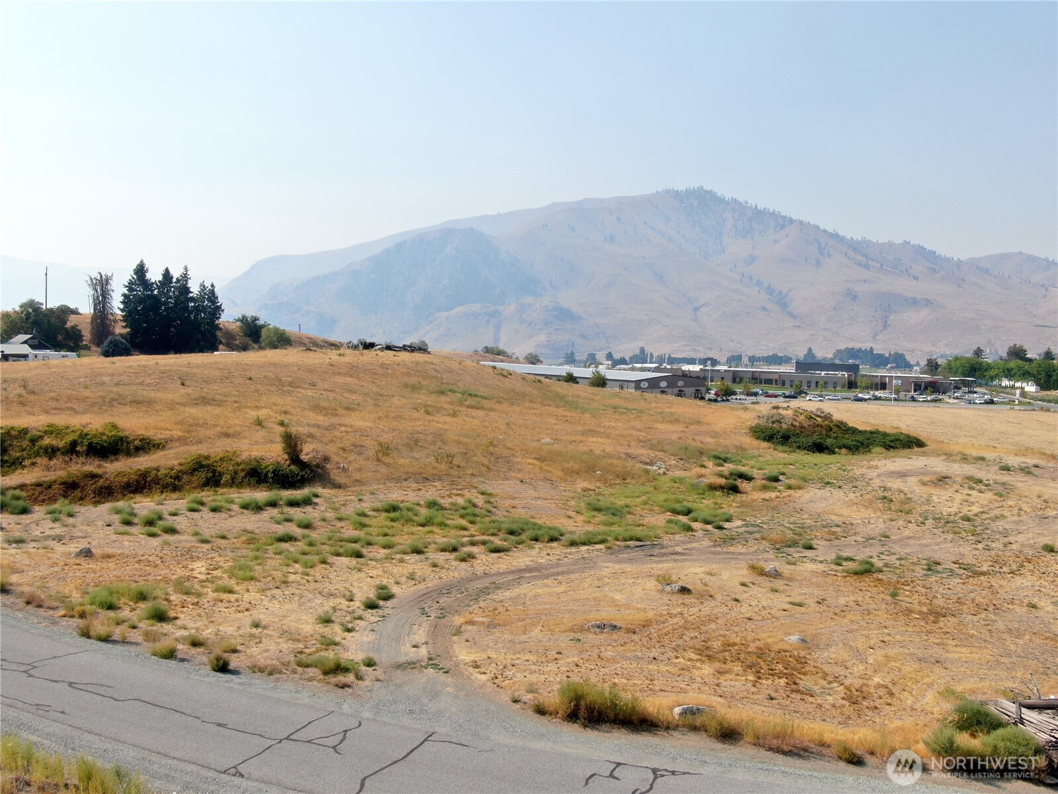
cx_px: 529
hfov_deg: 55.4
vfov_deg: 42.9
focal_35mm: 33
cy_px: 397
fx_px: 1009
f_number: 3.2
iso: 100
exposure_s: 1/1000
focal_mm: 5.69
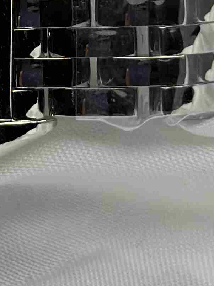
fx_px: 1987
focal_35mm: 241
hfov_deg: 6.1
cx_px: -71
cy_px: -60
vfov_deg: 8.1
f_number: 1.78
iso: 80
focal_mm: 6.86
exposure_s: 1/880
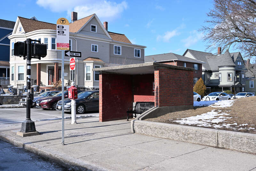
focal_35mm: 36
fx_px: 256
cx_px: 128
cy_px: 86
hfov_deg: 53.1
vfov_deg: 36.9
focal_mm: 36
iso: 64
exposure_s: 1/125
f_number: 8
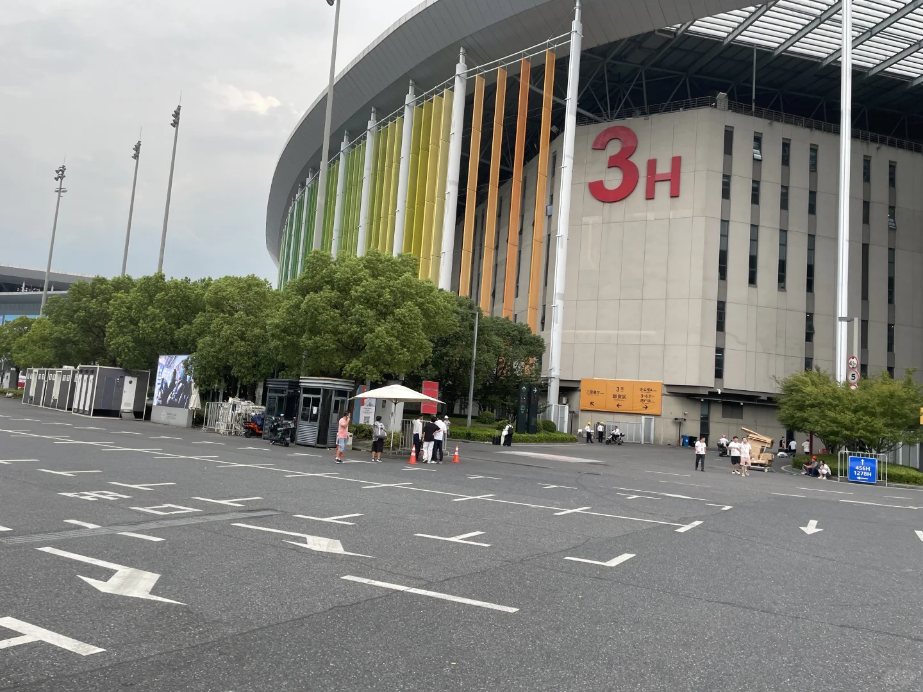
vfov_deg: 53.1
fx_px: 693
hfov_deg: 67.3
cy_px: 346
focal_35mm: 26
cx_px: 462
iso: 32
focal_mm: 4.2
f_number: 1.6
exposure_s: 1/310
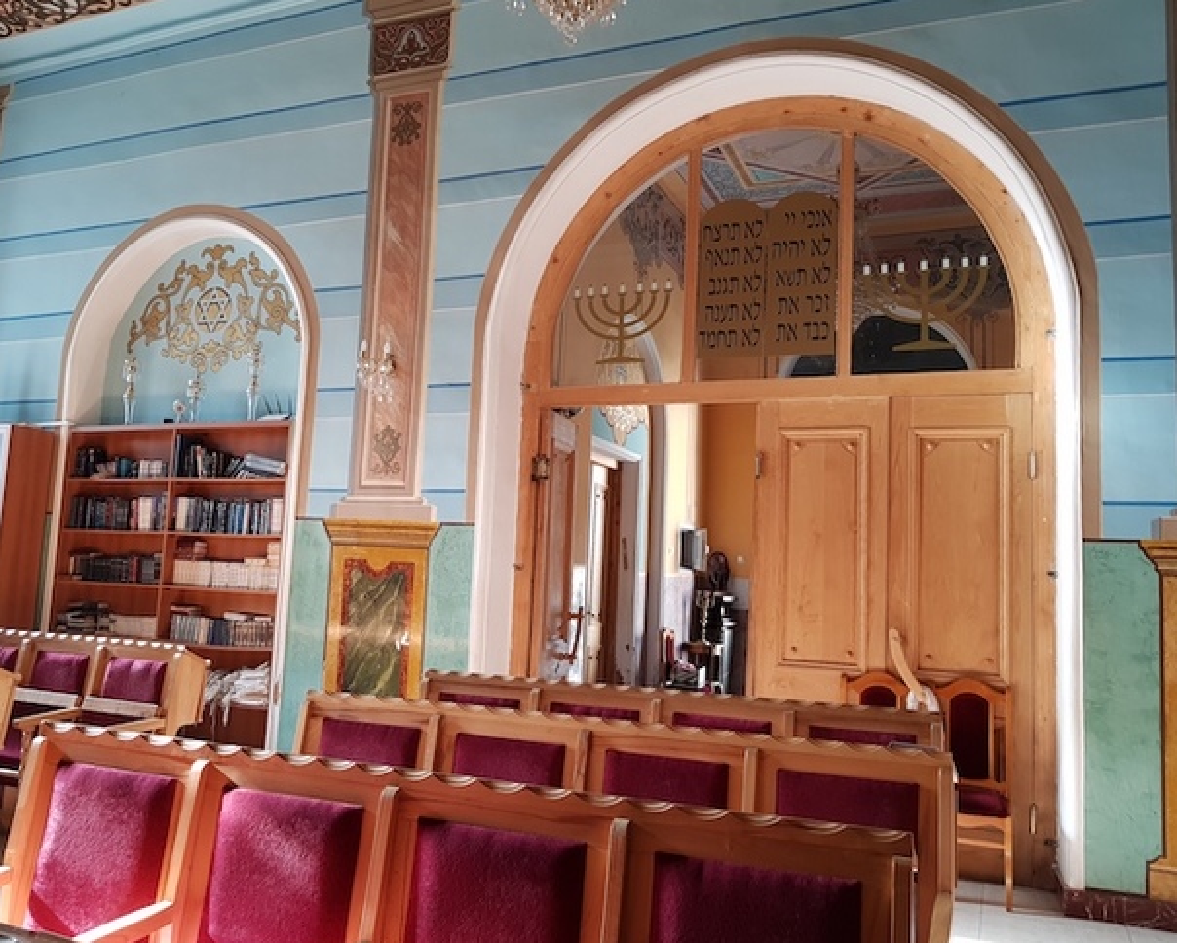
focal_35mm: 28
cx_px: 541
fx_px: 976
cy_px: 485
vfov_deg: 51.6
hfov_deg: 62.1
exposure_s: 1/50
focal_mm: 4.2
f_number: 1.7
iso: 100
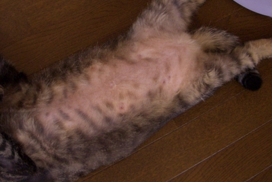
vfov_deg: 23.4
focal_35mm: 58
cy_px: 83
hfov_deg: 34.3
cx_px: 101
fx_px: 438
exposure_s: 1/8
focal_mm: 5.8
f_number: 2.6
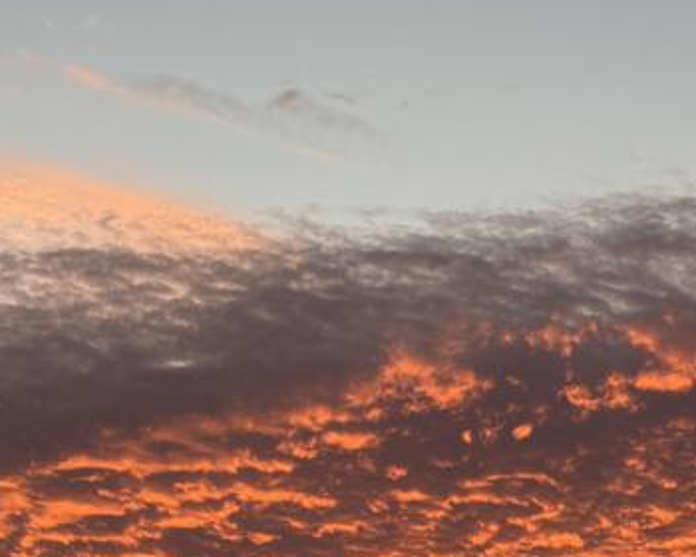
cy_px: 332
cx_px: 599
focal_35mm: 137
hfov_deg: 14.0
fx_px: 2822
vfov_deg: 11.3
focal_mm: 6.76
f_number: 1.78
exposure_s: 1/458
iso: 64
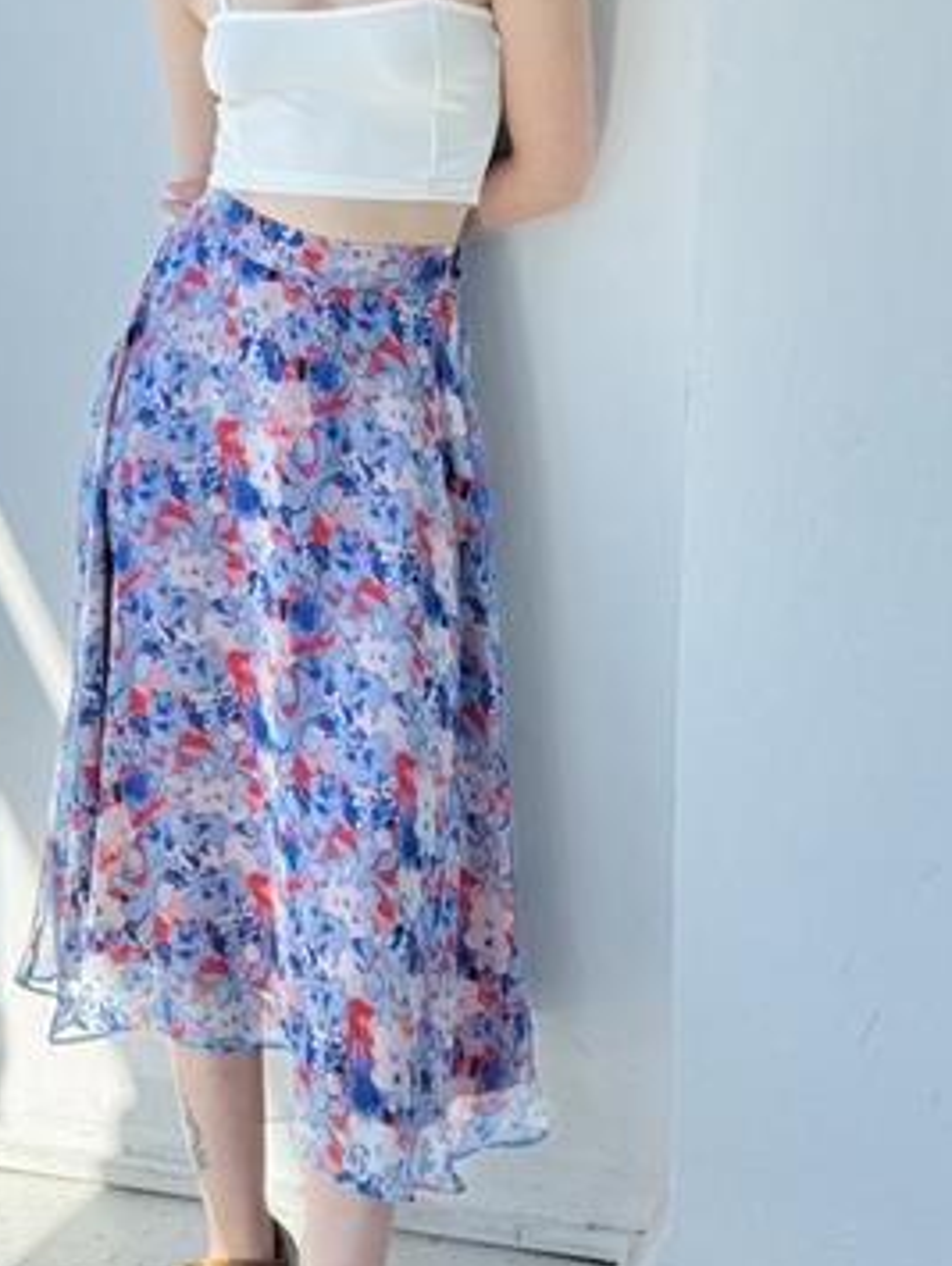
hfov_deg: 20.4
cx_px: 371
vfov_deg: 26.7
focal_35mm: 72
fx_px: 2635
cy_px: 355
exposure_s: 1/522
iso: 64
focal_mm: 6.76
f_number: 1.78
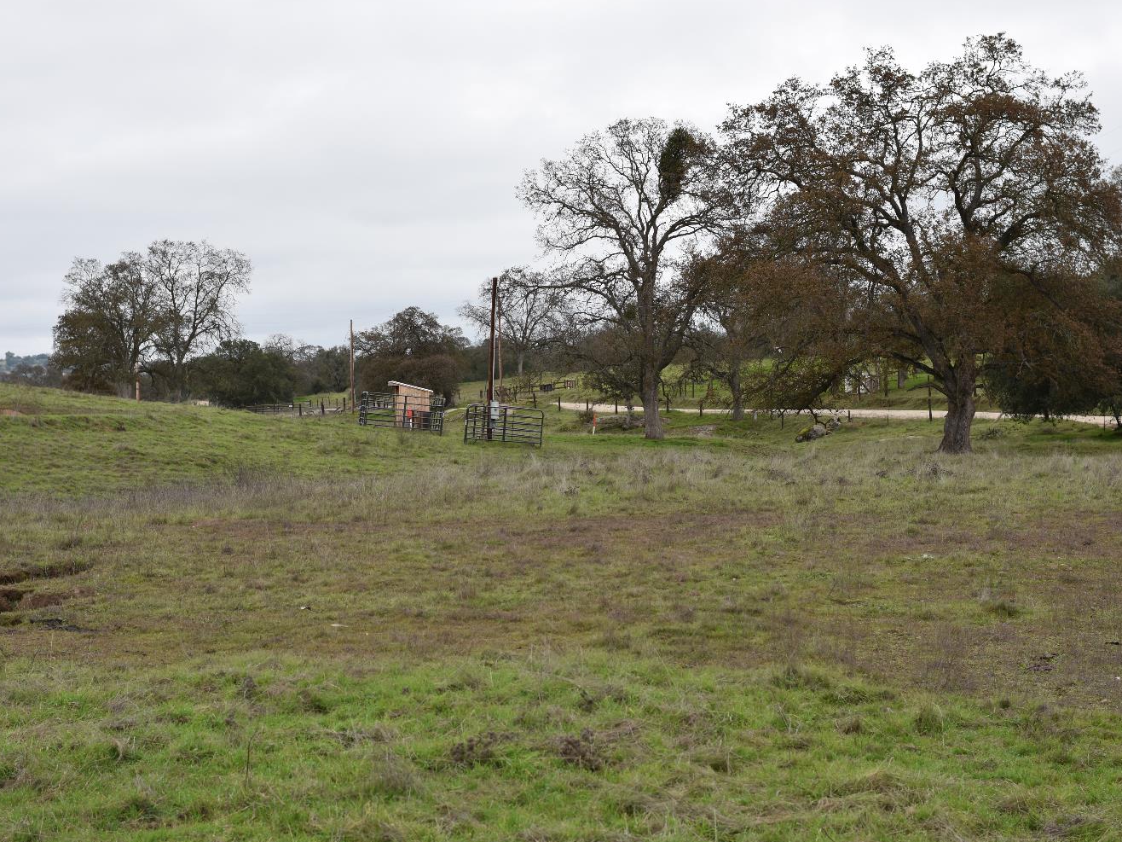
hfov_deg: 33.5
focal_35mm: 58
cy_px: 421
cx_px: 551
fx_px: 1865
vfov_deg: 25.4
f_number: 5
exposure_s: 1/250
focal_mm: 35
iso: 100
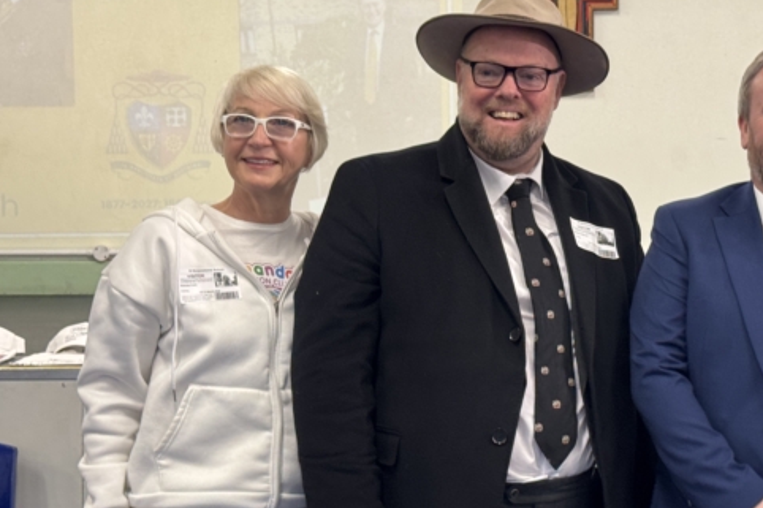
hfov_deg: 23.8
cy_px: 229
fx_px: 1780
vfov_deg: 16.2
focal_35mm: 84
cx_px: 613
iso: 80
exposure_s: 1/50
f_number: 1.78
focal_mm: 6.76
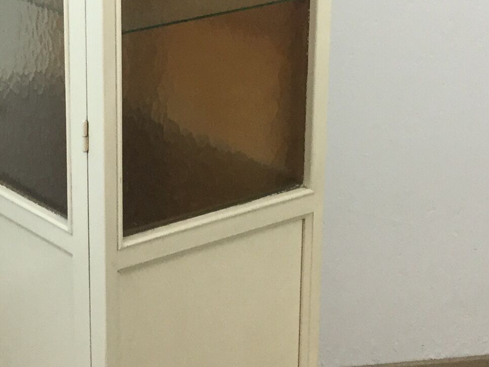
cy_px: 129
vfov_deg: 14.1
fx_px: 1483
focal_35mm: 105
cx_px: 64
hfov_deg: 18.5
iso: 64
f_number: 2.4
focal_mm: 3.3
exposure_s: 1/33
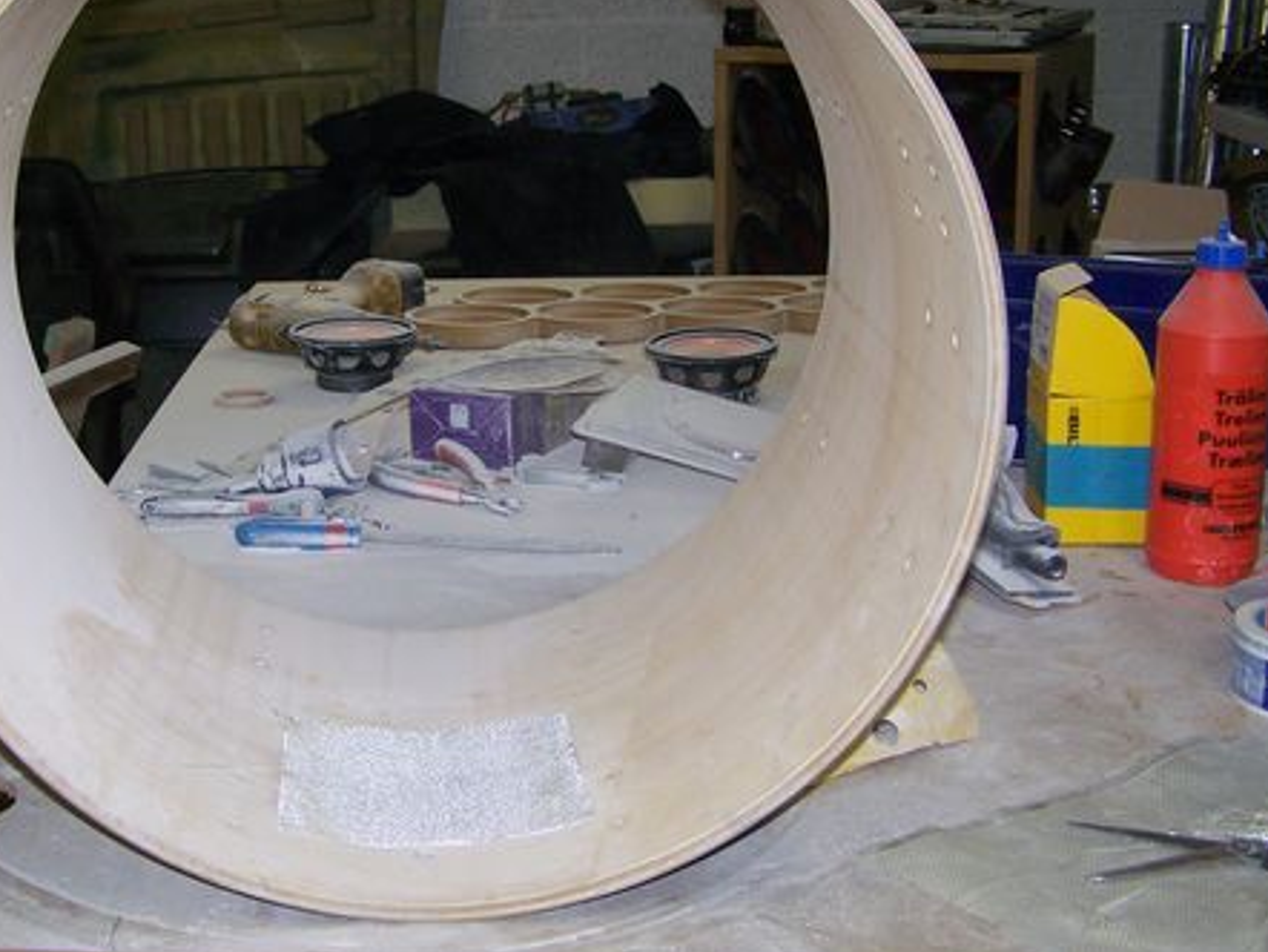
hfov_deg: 34.6
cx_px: 439
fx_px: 2016
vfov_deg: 26.5
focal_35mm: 55
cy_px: 350
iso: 80
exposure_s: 1/60
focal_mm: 6.3
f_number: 2.8
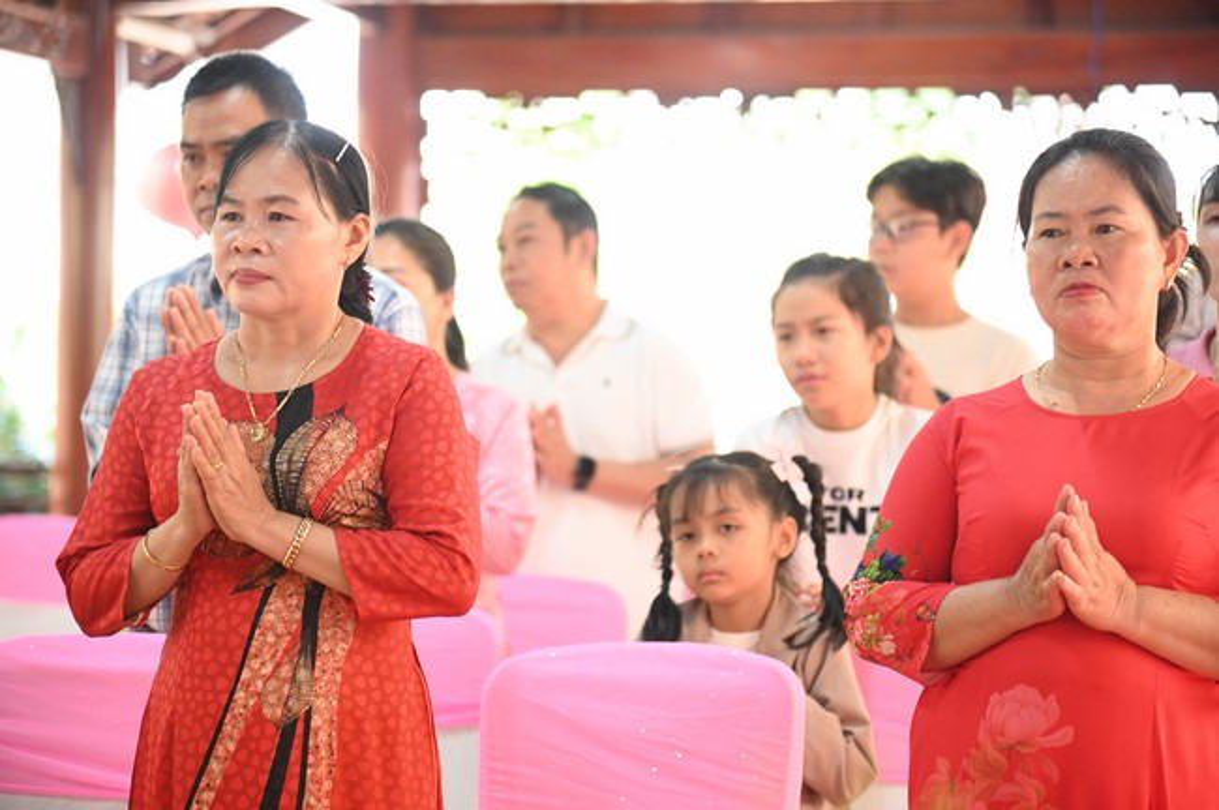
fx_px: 4059
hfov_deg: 17.1
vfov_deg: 11.4
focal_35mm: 120
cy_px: 405
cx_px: 610
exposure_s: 1/320
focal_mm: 120
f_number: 4
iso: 5000
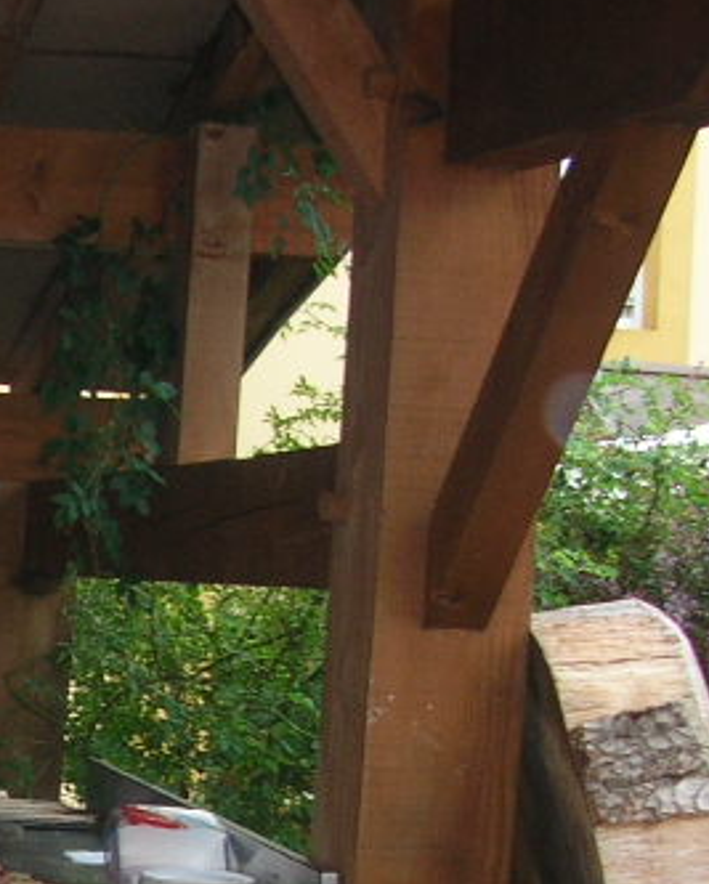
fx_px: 2750
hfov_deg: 14.1
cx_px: -220
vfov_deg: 17.8
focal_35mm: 105
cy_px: 871
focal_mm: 5.8
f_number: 2.8
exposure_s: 1/30
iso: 50
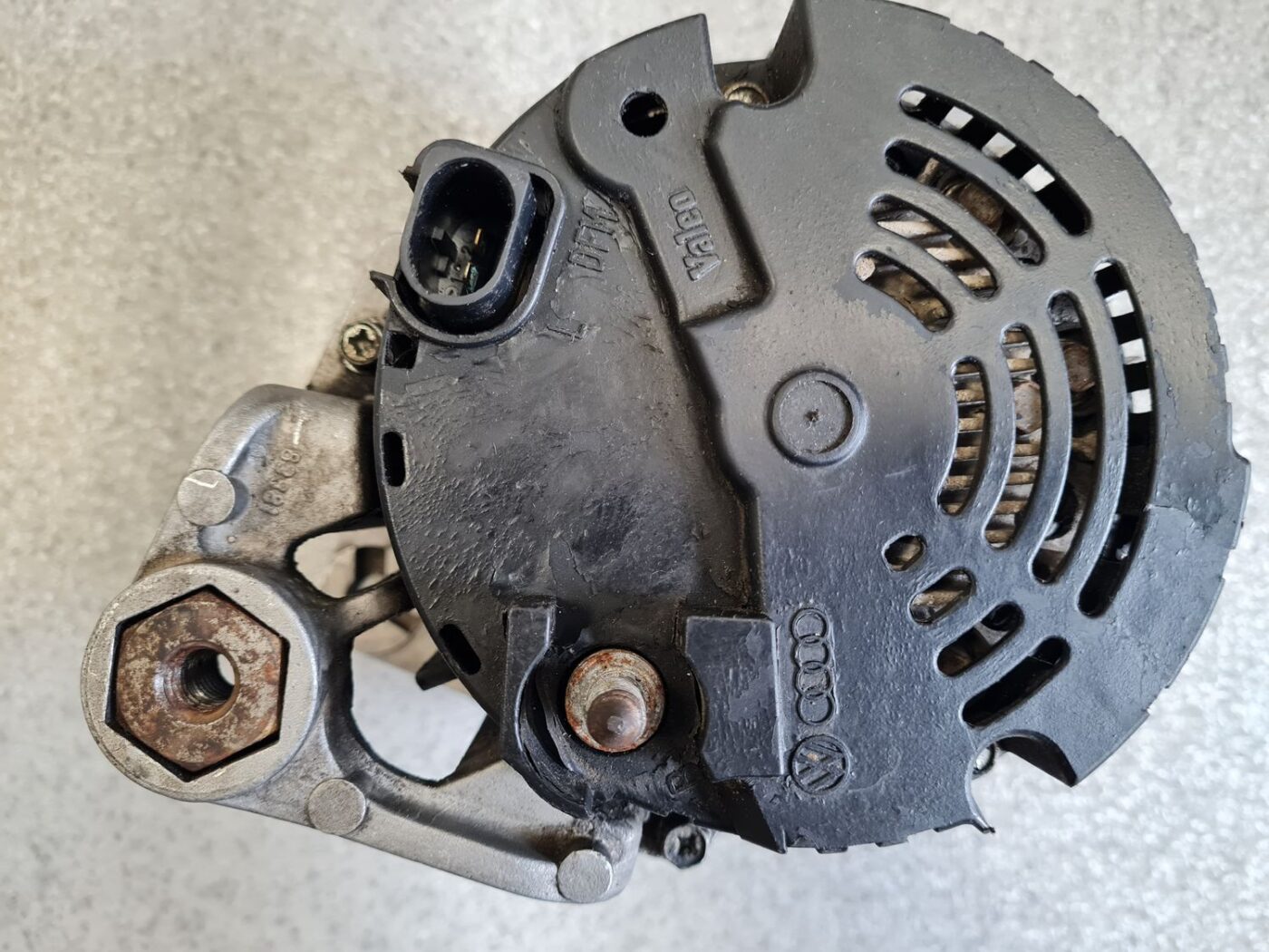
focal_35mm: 26
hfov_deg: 67.3
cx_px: 634
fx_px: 953
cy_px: 476
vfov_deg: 53.1
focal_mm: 5.4
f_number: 1.8
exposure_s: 1/50
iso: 160
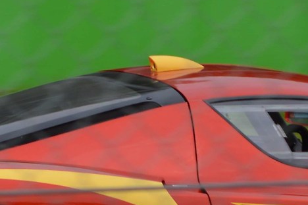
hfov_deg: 1.6
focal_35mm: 1307
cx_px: 179
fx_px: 11170
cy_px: 220
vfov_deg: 1.0
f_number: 5
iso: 100
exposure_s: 1/640
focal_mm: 170
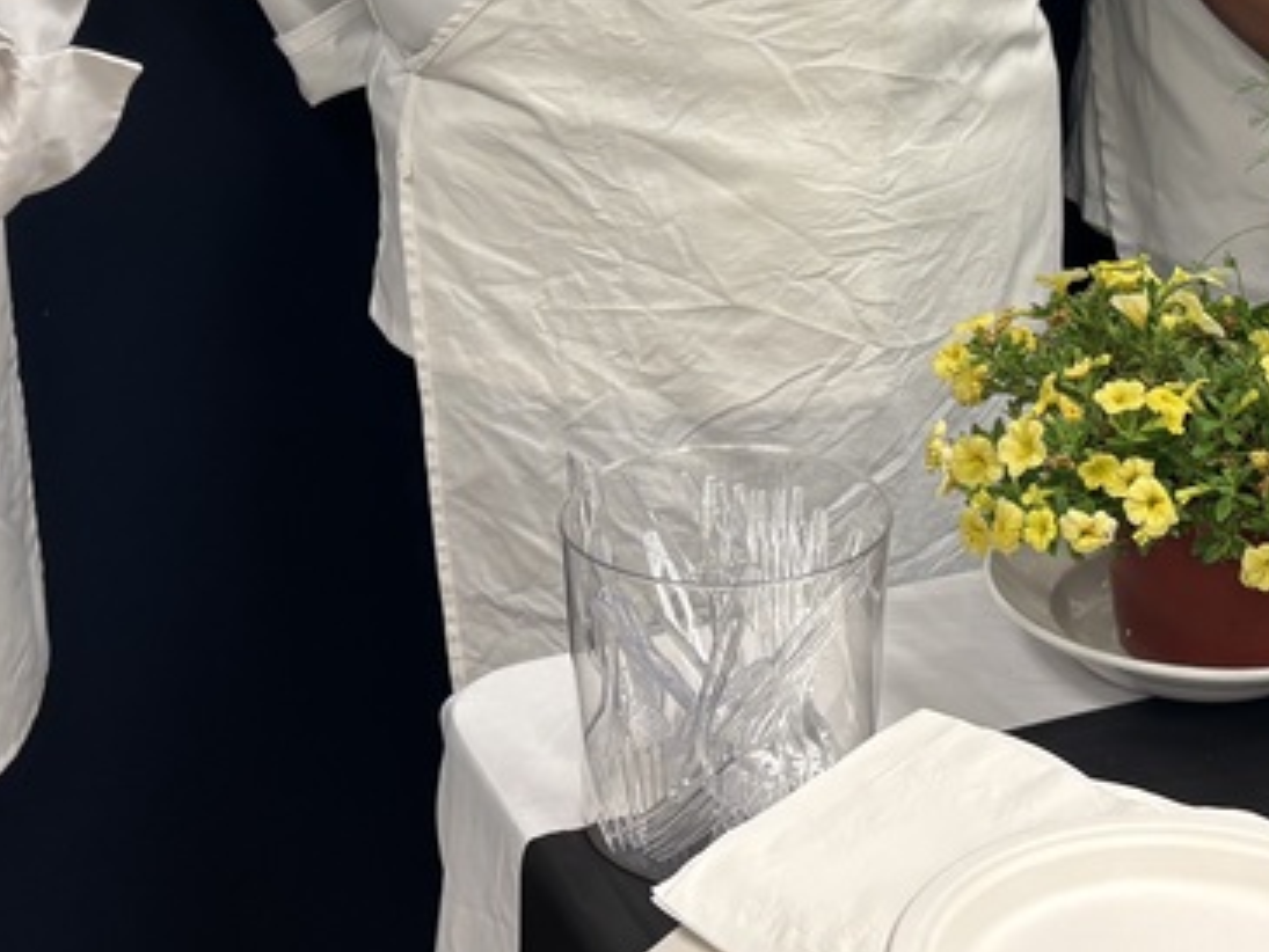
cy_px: -129
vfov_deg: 19.2
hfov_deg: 26.6
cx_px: 814
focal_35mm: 73
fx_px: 2677
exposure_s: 1/60
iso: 100
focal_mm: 5.96
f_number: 1.6
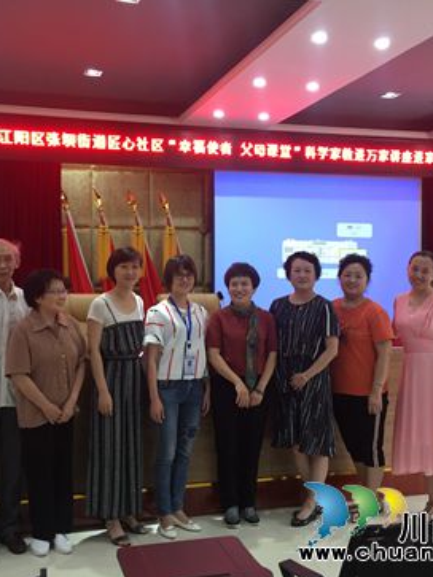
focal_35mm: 40
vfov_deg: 46.8
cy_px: 295
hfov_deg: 35.9
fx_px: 668
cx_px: 185
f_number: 2.2
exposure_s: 1/33
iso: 125
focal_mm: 4.15
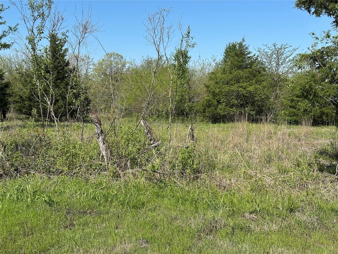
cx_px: 169
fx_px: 469
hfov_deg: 39.7
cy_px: 127
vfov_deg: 30.3
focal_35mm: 48
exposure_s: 1/3472
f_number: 1.78
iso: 64
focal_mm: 6.86
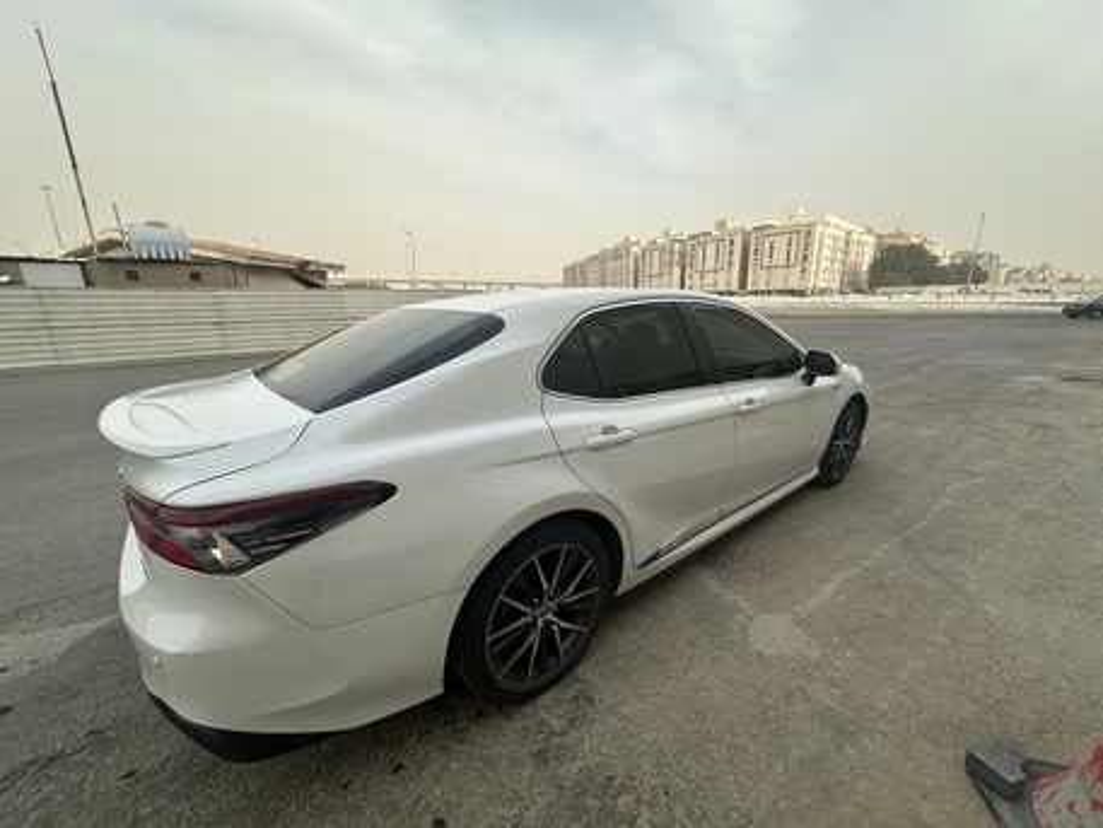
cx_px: 552
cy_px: 414
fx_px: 446
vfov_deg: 85.7
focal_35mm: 14
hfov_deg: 102.0
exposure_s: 1/1014
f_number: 2.2
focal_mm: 2.22
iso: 40
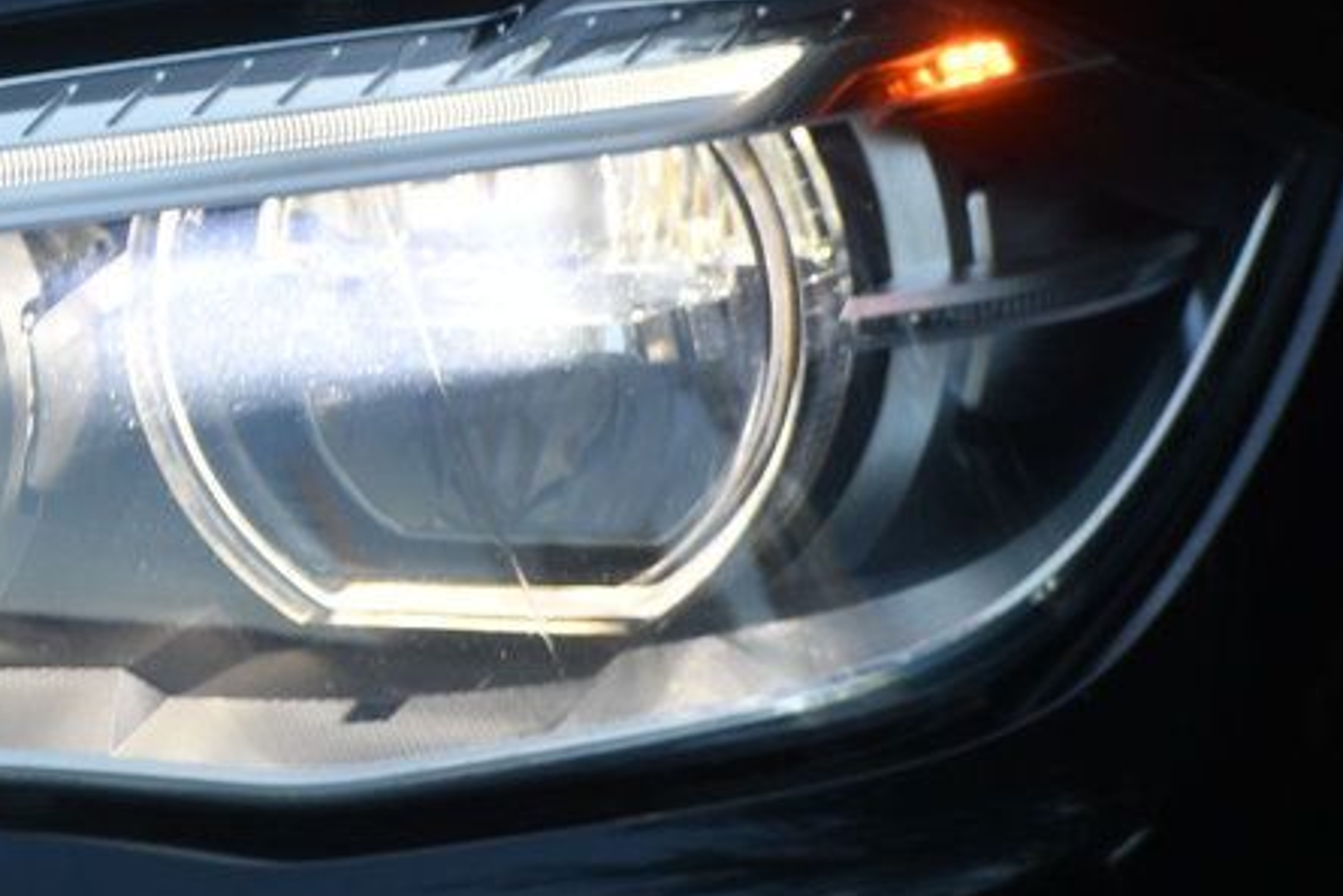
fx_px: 12874
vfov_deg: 4.0
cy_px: 389
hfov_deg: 6.0
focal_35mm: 345
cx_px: -36
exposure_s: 1/250
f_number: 5.6
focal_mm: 100
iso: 200
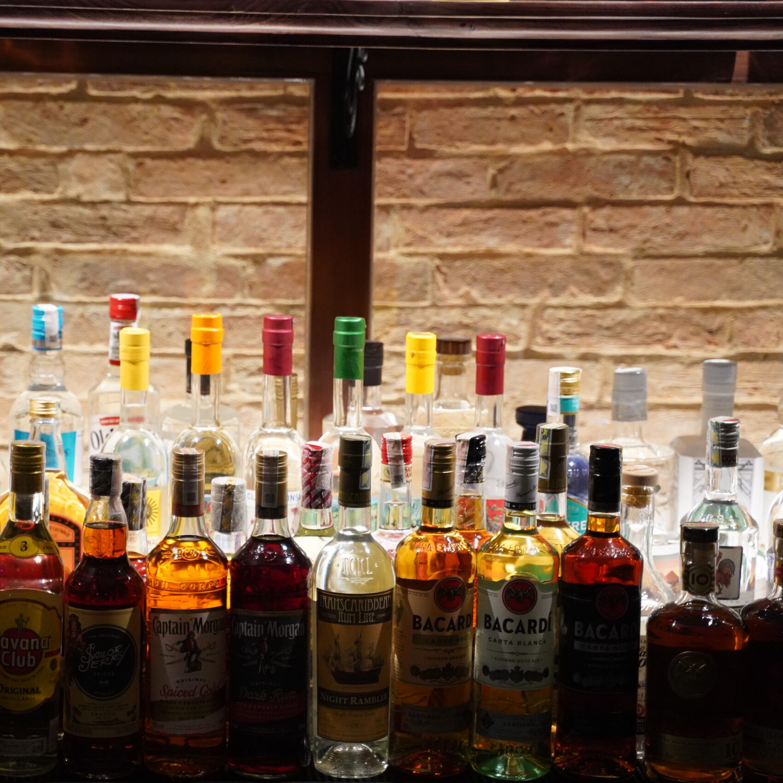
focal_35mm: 96
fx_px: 2457
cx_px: 258
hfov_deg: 18.1
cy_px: 391
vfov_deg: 18.1
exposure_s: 1/125
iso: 8000
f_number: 2.8
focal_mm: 75
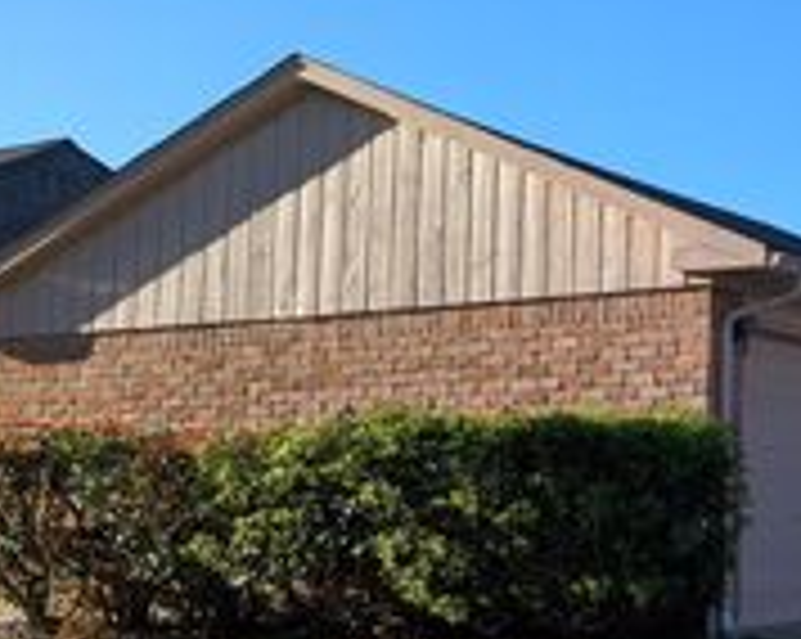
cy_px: 346
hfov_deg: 25.4
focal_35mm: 66
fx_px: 1563
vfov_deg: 23.1
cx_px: 999
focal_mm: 6.81
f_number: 1.85
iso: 44
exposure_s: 1/1029
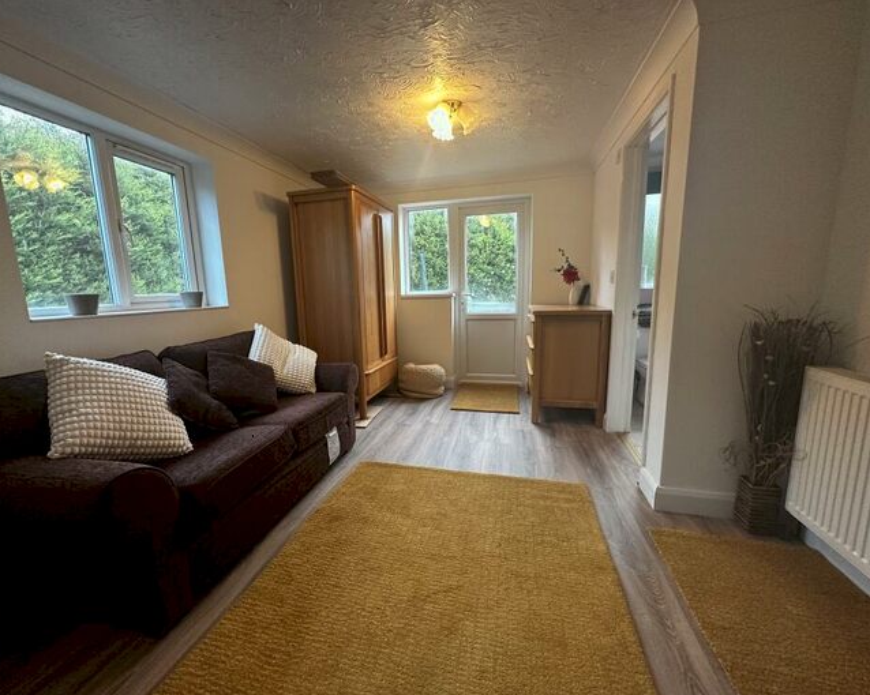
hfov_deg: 96.7
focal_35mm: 15
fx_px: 386
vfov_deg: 84.0
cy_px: 355
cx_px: 412
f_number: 2.2
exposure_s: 1/100
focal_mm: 2.22
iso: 250
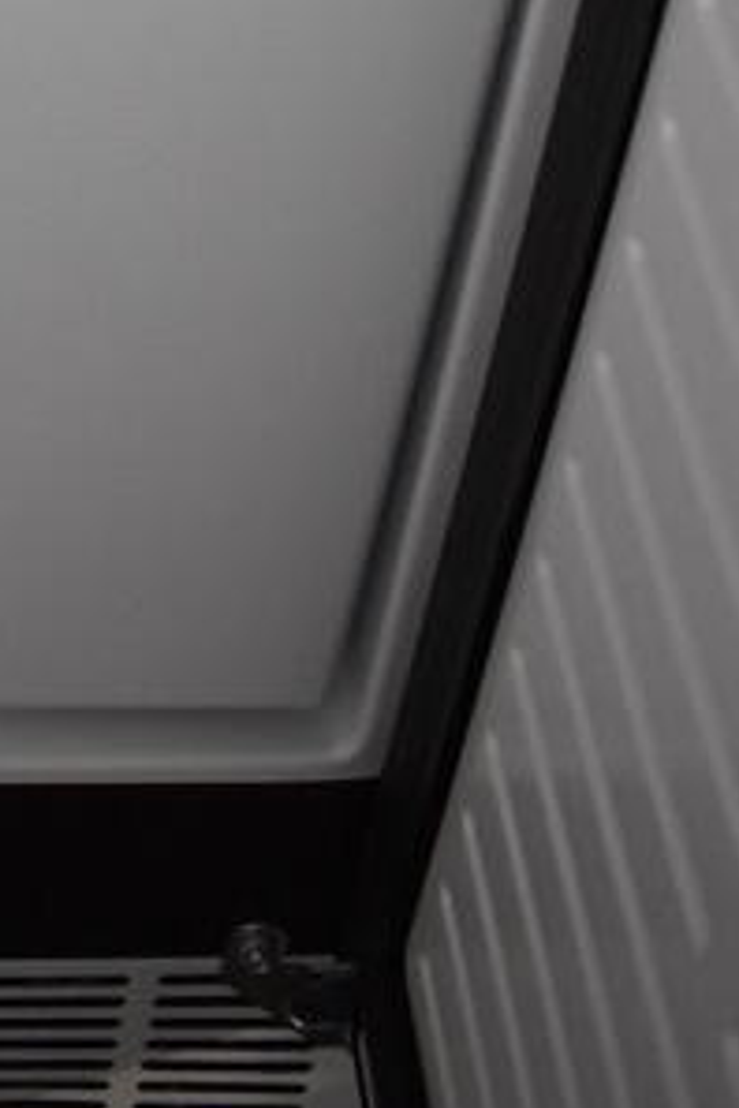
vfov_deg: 20.9
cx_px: -243
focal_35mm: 83
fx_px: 2556
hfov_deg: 15.6
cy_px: -543
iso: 3200
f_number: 3.5
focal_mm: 18
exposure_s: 1/125
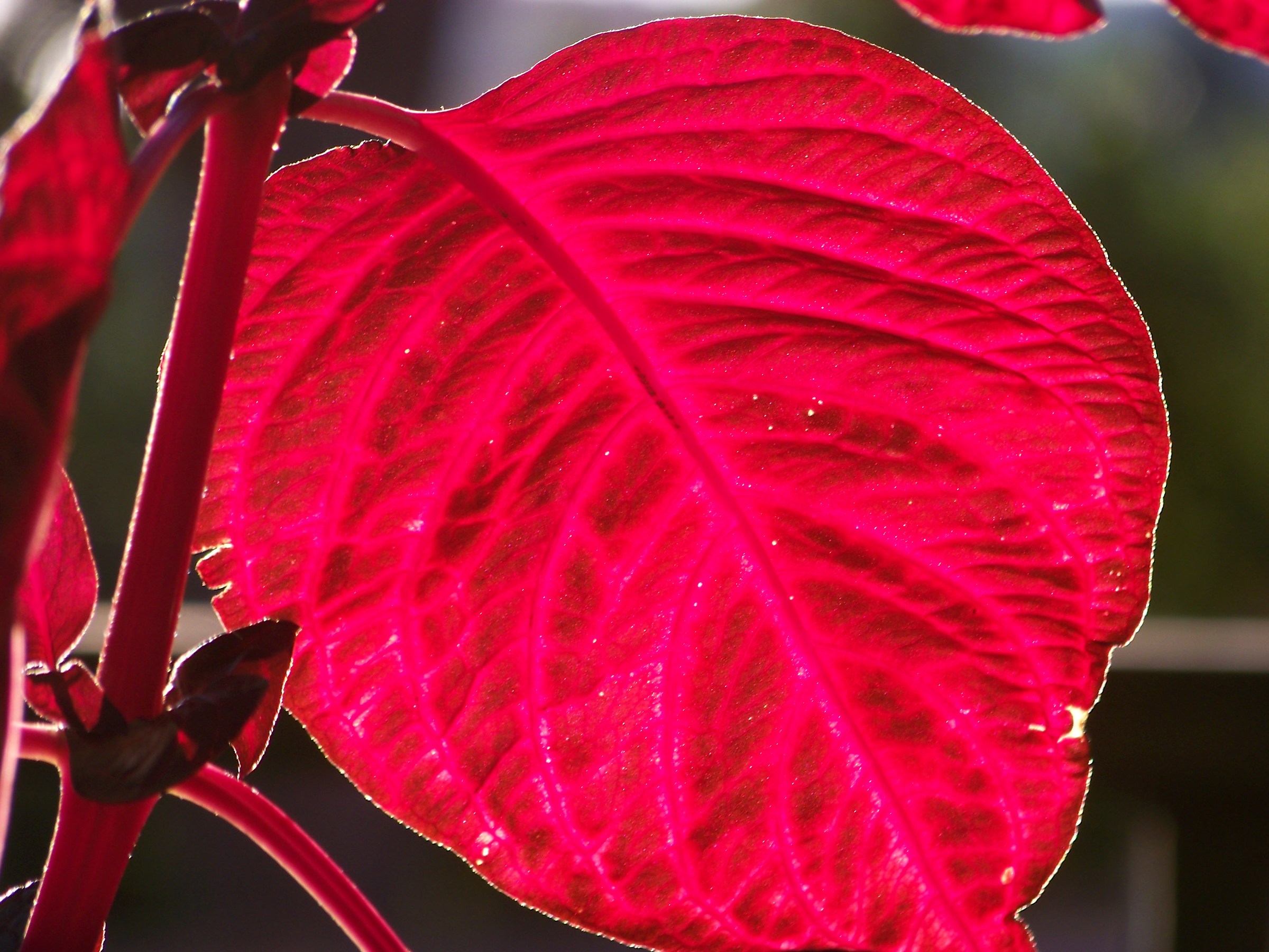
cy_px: 476
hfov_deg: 5.1
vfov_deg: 3.8
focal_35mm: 389
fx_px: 14260
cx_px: 634
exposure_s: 1/100
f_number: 4.5
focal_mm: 64.4
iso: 64
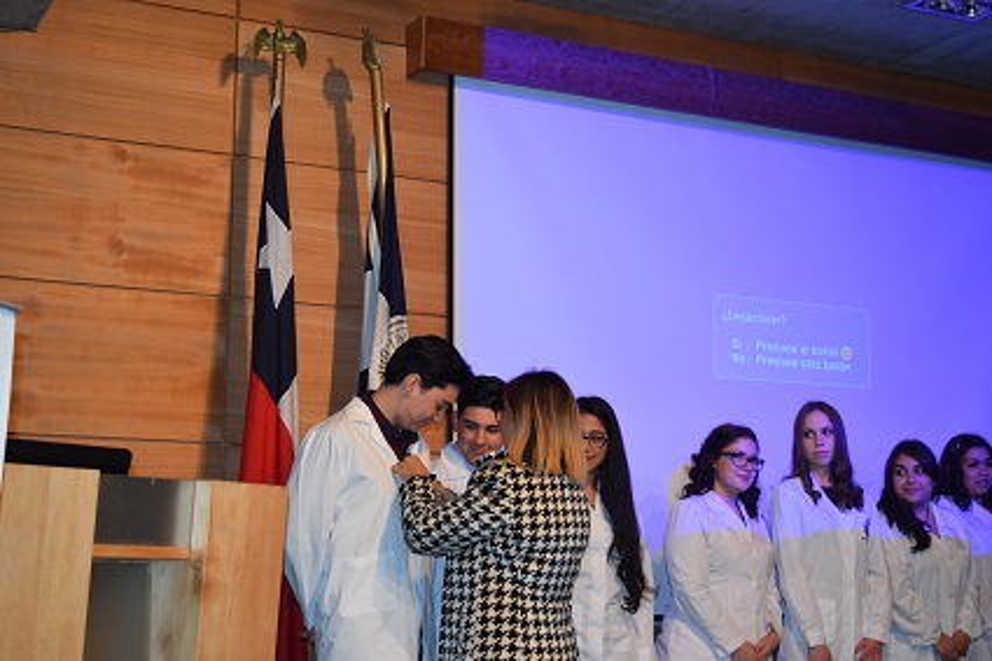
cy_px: 330
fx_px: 1570
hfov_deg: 35.1
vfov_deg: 23.8
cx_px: 496
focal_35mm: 57
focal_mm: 38
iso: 1600
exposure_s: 1/60
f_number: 4.8
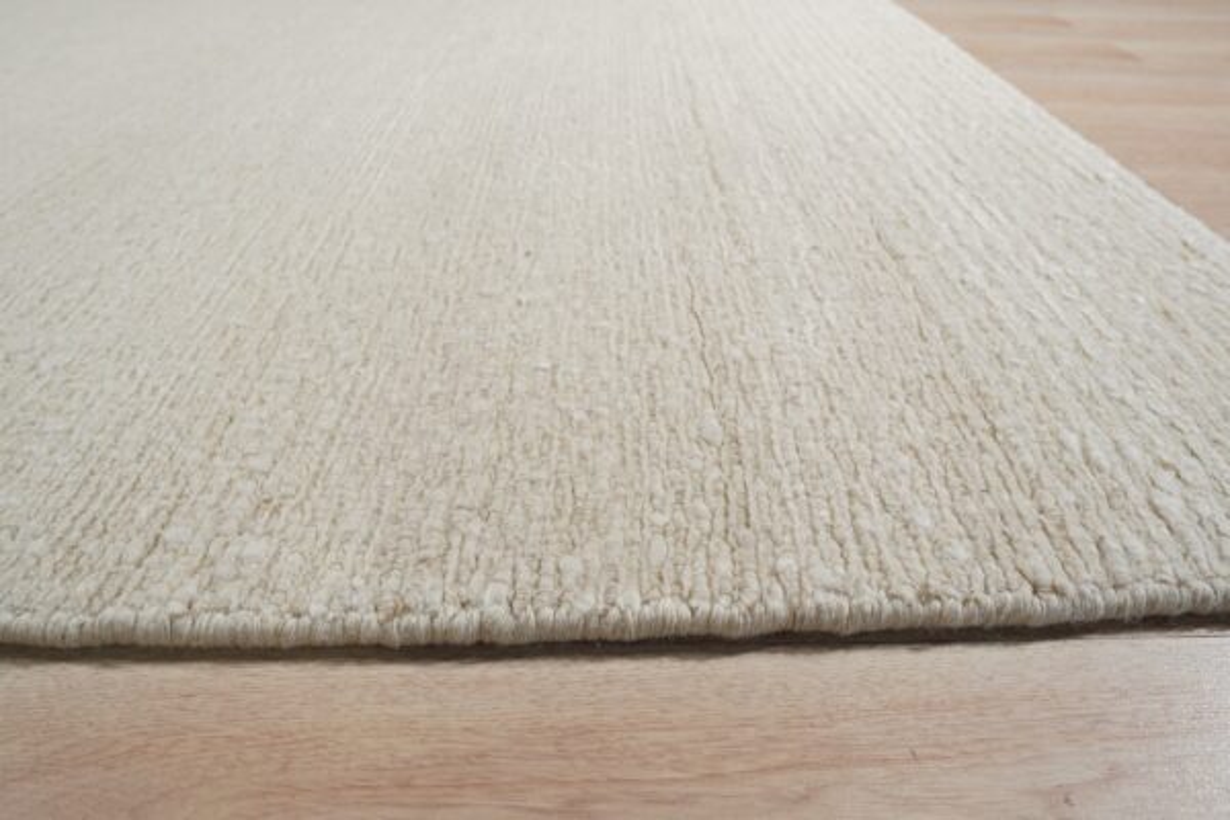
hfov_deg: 73.7
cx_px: 615
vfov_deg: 53.1
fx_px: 820
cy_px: 410
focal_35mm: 24
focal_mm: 16
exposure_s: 1/160
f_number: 5
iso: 640
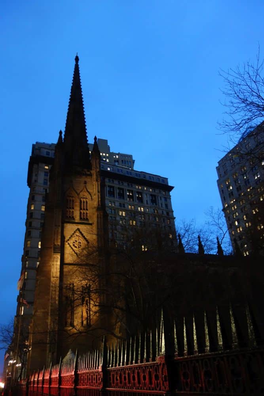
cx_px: 132
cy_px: 198
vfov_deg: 65.5
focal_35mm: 28
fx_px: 308
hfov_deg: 46.4
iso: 800
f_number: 1.8
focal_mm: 10.4
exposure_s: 1/40
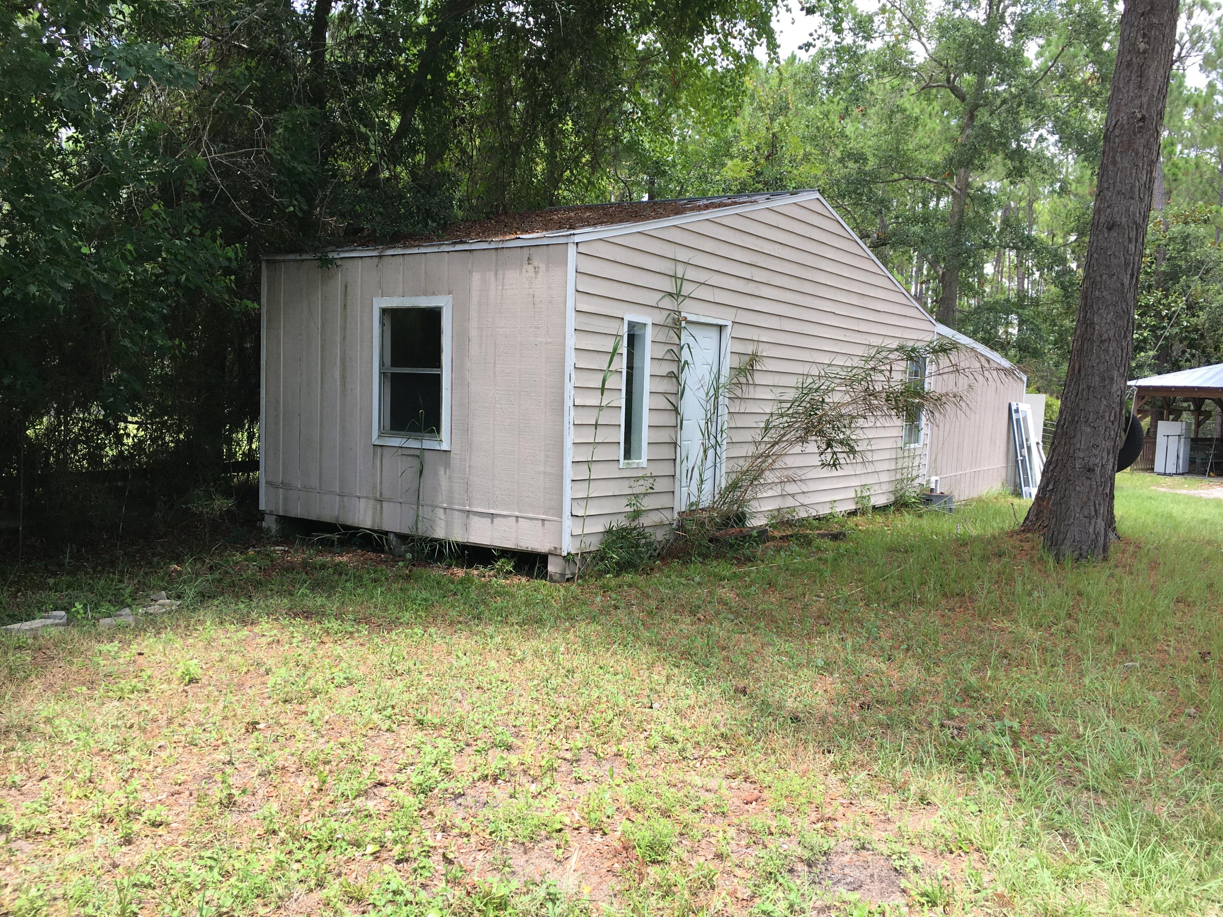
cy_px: 458
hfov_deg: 61.7
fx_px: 1025
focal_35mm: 29
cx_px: 612
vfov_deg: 48.2
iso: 25
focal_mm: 4.15
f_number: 2.2
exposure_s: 1/248
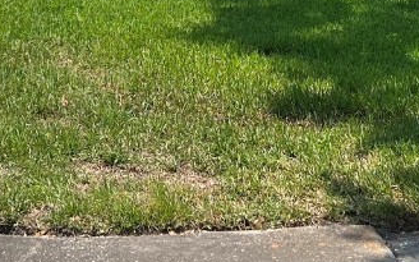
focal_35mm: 86
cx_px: 252
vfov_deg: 13.6
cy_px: -213
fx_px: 982
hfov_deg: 24.0
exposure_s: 1/3356
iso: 50
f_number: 1.5
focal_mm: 5.7
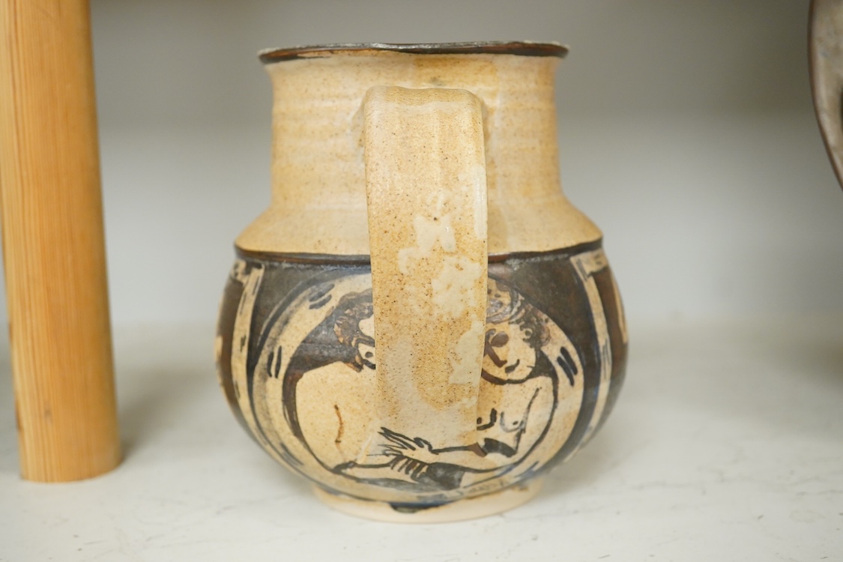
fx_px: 1054
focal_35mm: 45
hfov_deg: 43.6
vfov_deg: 29.9
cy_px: 281
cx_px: 422
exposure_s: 1/160
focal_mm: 30
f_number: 7.1
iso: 2500
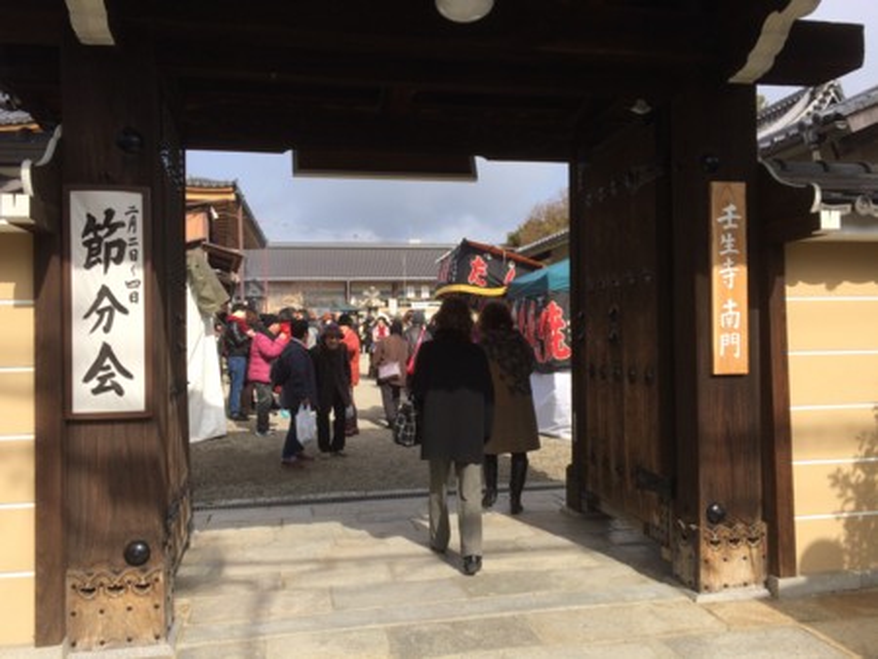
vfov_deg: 48.3
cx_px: 439
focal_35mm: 29
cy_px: 330
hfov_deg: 61.6
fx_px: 736
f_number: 2.2
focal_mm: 4.15
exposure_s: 1/1866
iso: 32
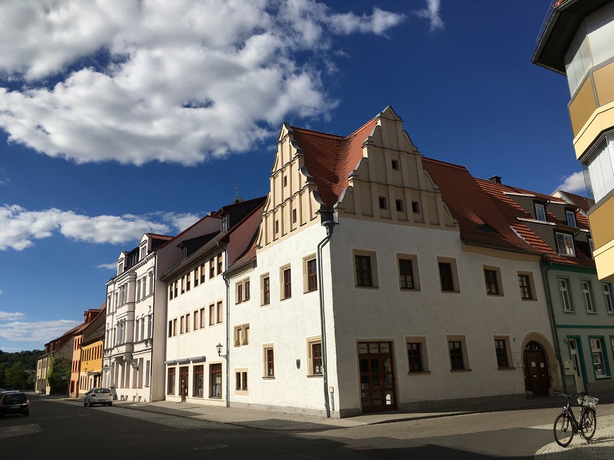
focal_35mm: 29
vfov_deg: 48.2
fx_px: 514
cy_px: 230
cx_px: 307
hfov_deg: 61.7
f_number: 2.2
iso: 25
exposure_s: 1/3846
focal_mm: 4.15
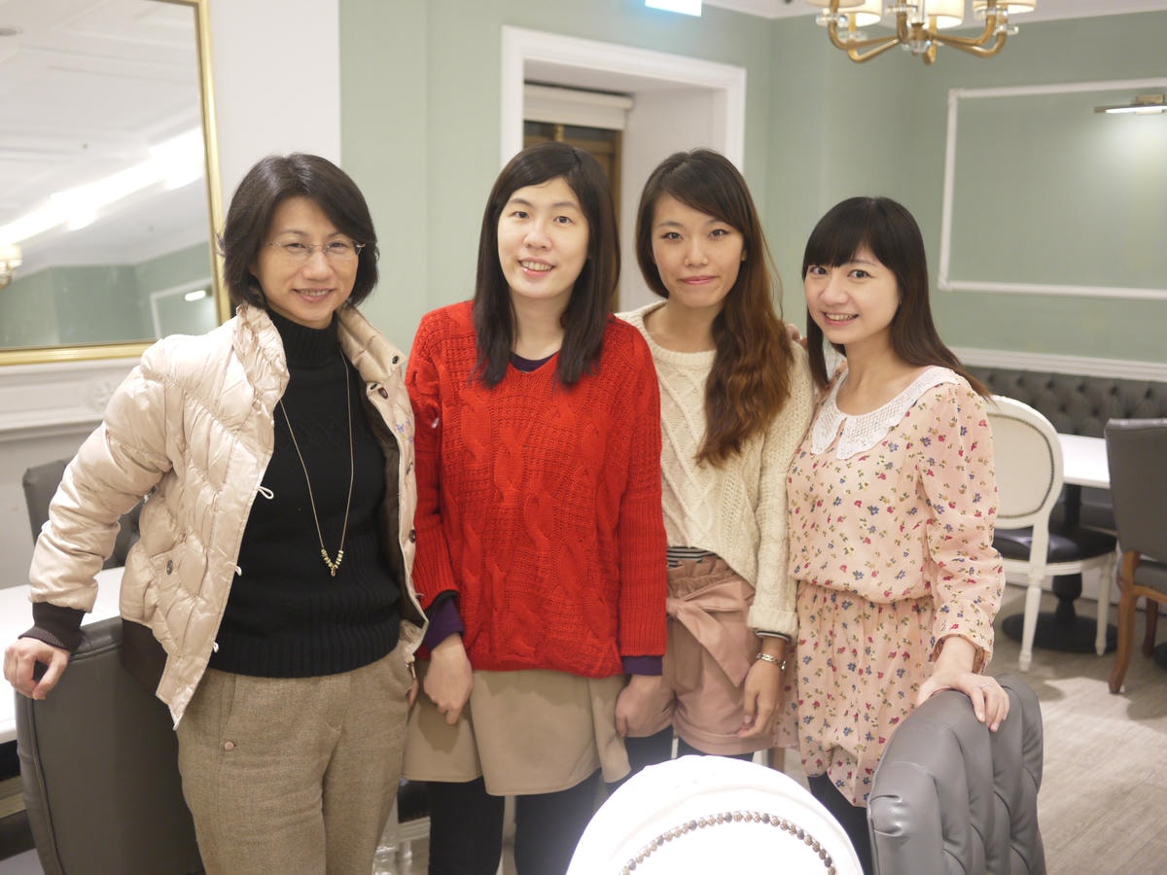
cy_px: 438
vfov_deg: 36.0
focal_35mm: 40
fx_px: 1349
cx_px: 584
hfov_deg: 46.8
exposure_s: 1/60
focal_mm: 20
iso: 250
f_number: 1.7
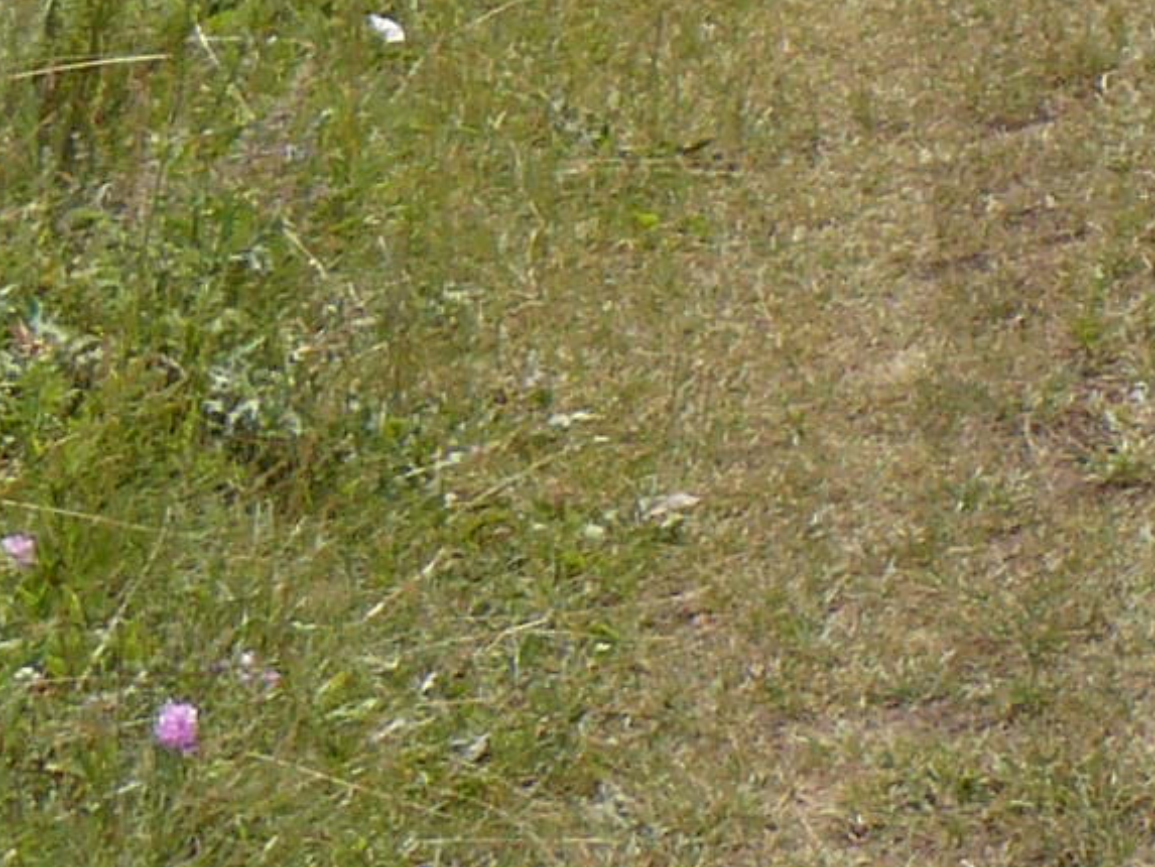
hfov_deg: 10.0
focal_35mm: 193
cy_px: -1426
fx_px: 6441
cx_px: 1683
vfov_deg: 7.1
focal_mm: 6
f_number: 5.6
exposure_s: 1/400
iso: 100
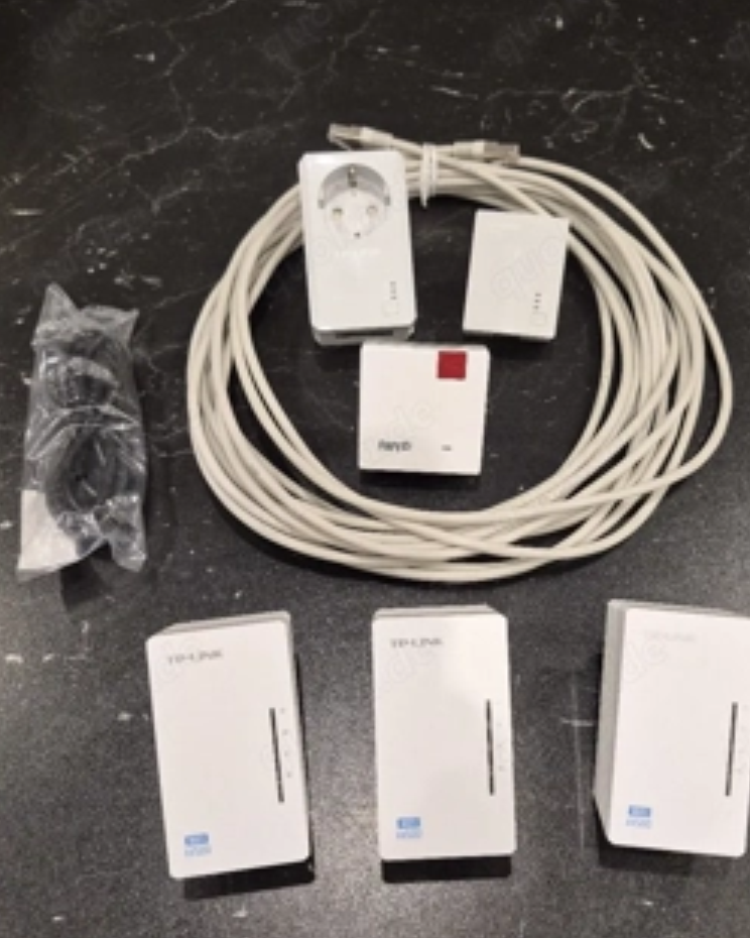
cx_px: 411
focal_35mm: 29
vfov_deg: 60.4
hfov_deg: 49.9
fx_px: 805
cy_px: 499
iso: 320
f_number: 1.8
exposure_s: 1/100
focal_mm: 5.4
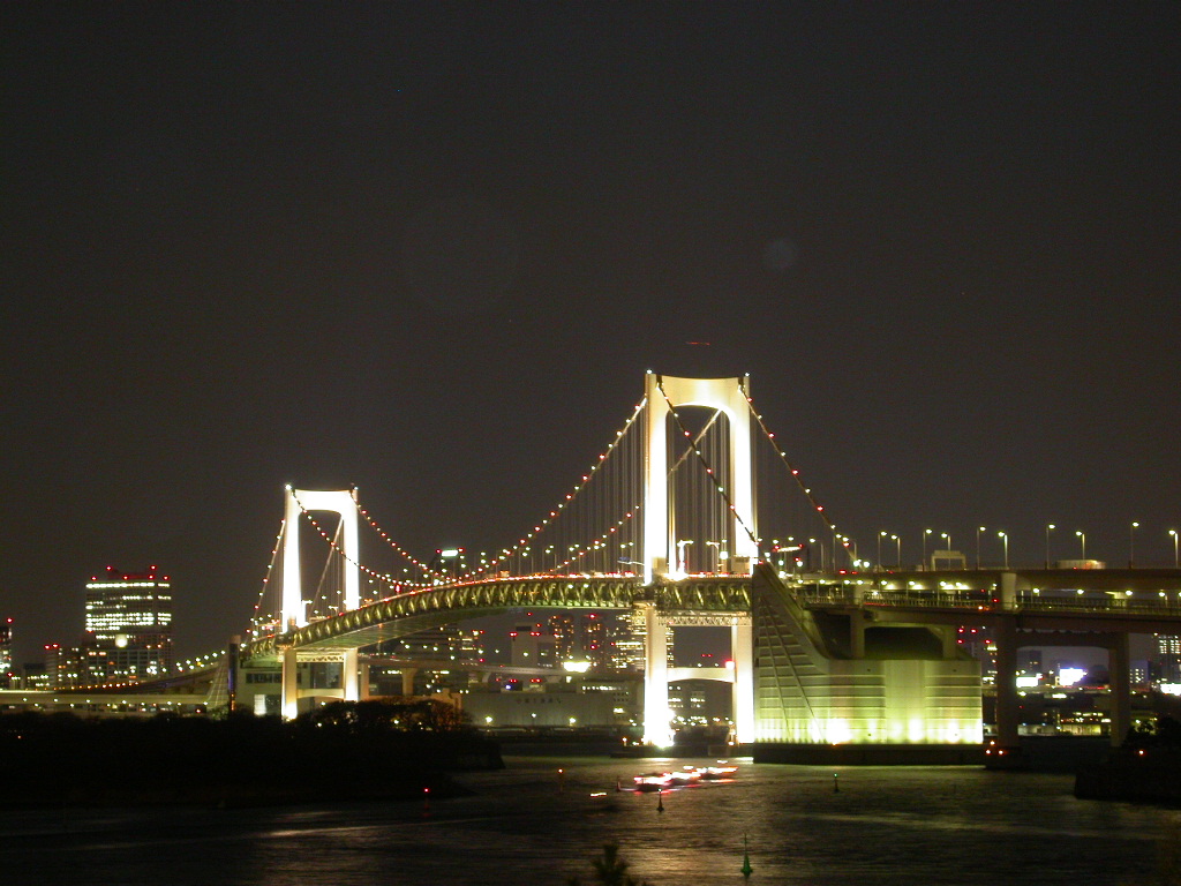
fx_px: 3275
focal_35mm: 96
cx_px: 590
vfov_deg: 15.4
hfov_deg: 20.4
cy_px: 443
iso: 200
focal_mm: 20
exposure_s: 1.56
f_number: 3.9
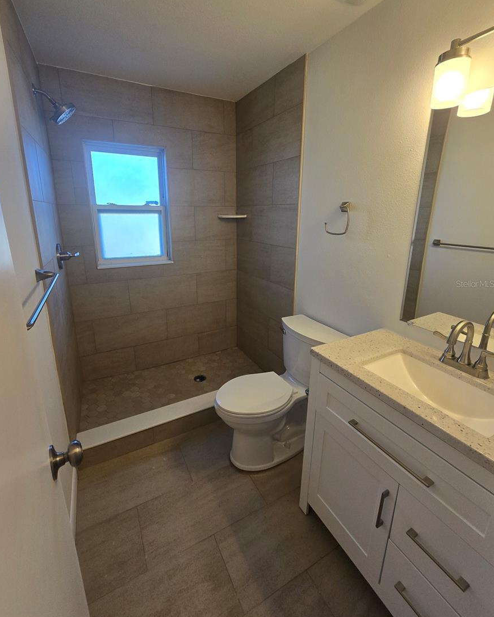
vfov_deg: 100.5
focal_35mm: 14
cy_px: 284
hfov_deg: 87.9
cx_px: 241
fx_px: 256
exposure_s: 1/120
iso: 80
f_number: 2.2
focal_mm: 2.2
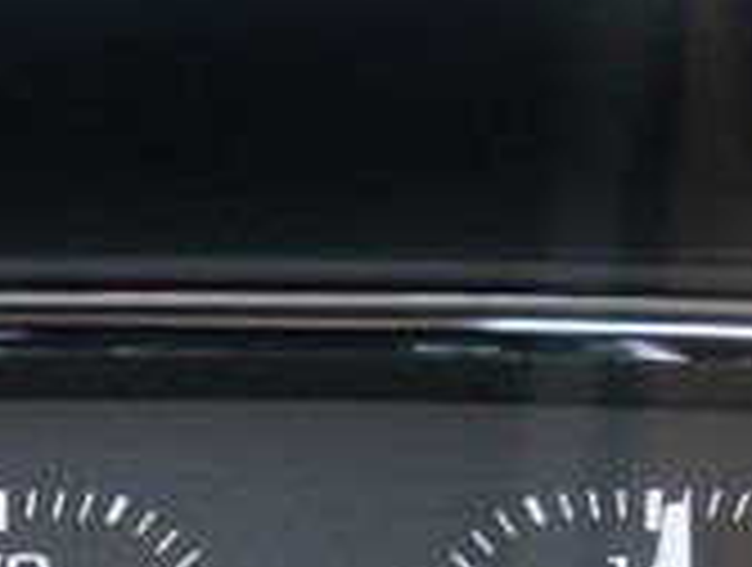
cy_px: 1395
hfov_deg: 11.9
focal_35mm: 159
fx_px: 3462
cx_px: -329
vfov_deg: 8.5
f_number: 3.6
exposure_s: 1/60
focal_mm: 13
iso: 500
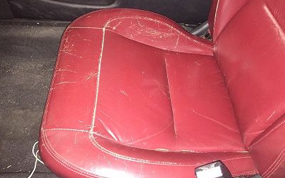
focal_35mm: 31
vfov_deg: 40.5
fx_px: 241
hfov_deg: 61.2
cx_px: 142
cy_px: 78
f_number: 2.2
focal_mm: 4.15
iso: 500
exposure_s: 1/17
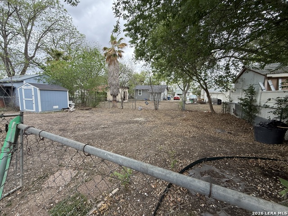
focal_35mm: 14
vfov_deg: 85.7
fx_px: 116
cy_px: 108
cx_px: 144
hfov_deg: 102.1
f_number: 2.2
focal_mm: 2.22
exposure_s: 1/99
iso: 64
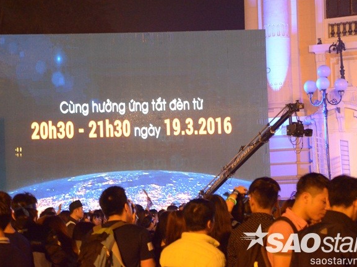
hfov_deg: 16.0
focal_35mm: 124
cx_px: 160
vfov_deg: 12.0
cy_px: 133
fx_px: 1273
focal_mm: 75
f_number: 5.3
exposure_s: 1/30
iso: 5000
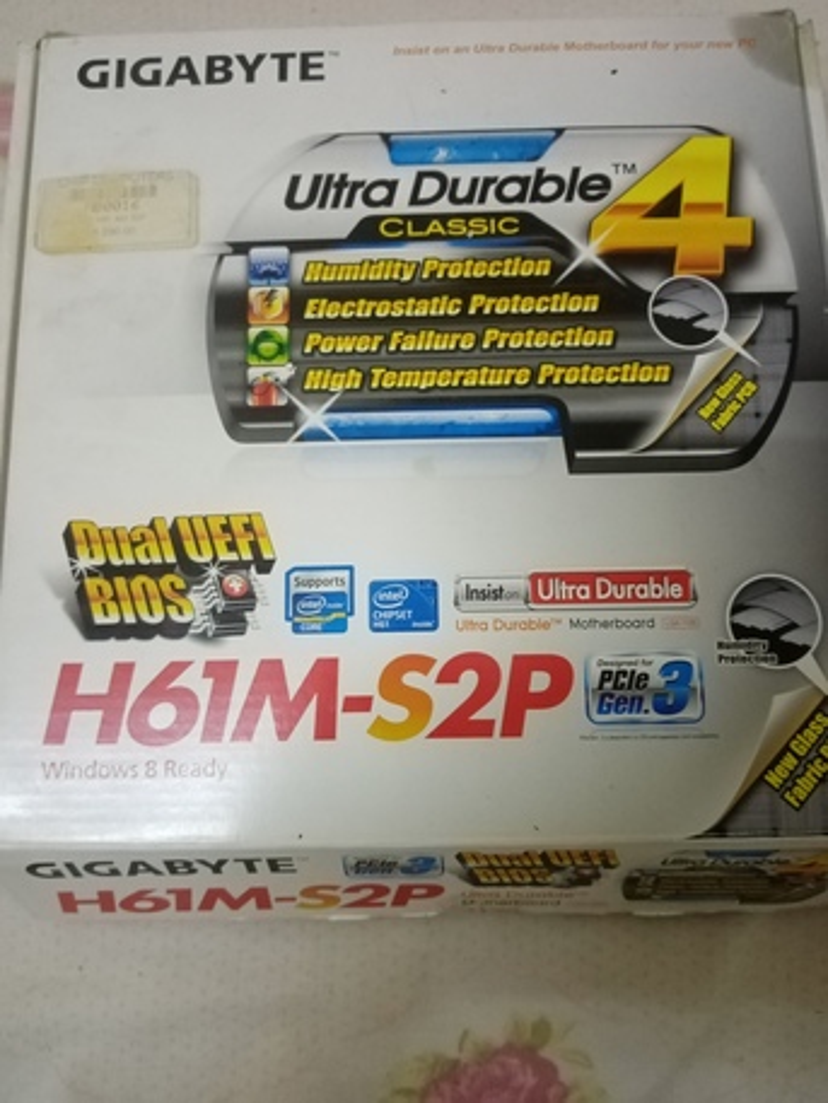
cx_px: 414
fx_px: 829
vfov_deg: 67.3
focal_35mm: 26
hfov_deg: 53.1
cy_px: 552
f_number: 1.8
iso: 837
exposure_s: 1/20
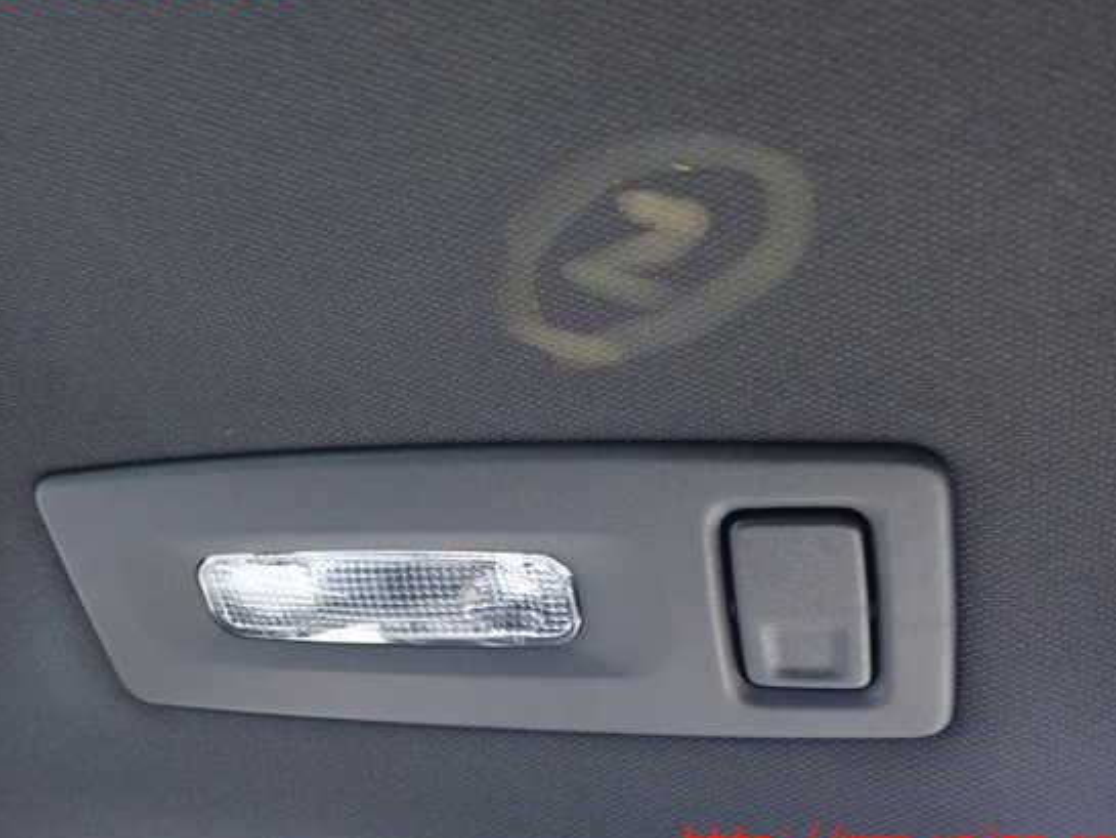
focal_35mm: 33
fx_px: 1064
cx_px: 532
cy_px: 412
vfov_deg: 43.0
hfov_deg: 55.3
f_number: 2.3
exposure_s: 1/20
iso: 800
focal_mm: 5.4
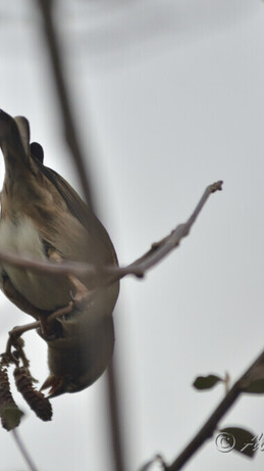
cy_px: 236
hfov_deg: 1.3
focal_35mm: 953
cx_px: 77
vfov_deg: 2.3
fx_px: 11871
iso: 400
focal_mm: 400
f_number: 5.6
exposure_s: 1/640
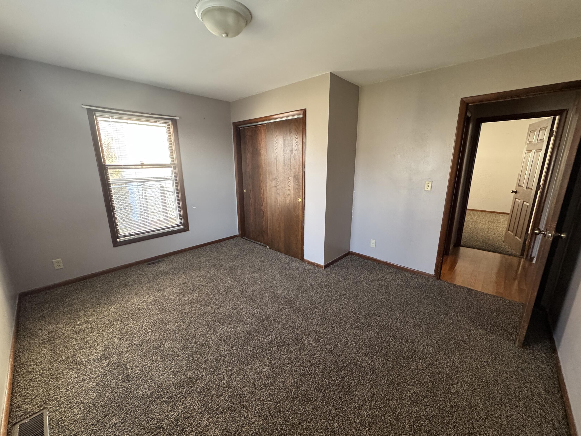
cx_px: 290
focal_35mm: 14
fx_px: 235
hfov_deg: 102.1
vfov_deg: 85.7
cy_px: 218
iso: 320
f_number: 2.2
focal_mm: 2.22
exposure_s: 1/71
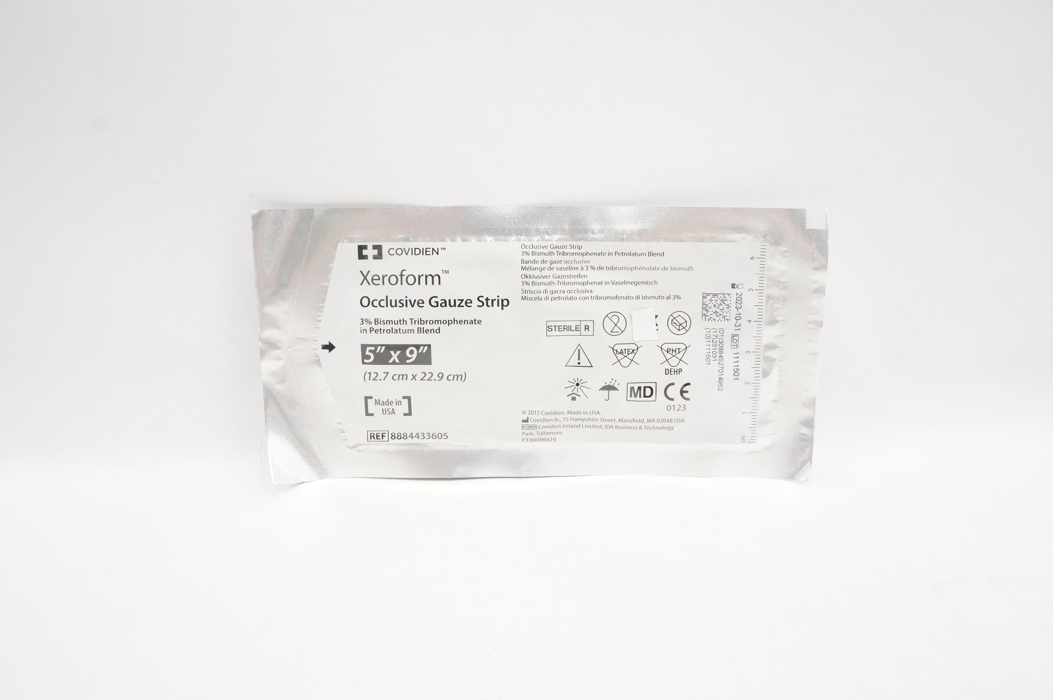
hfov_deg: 67.4
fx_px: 789
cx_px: 526
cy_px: 350
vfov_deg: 47.8
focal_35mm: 27
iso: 800
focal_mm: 18
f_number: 10
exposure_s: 1/30
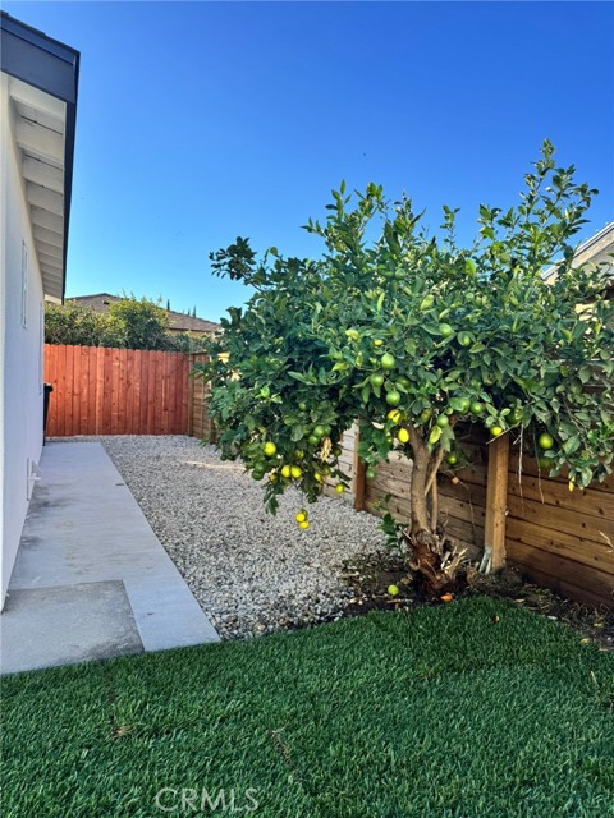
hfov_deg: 56.8
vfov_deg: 71.6
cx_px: 307
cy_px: 409
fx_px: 568
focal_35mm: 24
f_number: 1.78
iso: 80
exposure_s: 1/1869
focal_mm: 6.76
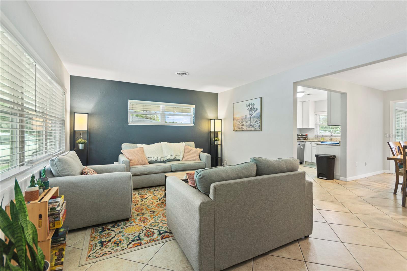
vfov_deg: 77.3
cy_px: 136
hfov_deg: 100.4
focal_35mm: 15
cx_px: 204
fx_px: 170
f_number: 4
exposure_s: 1
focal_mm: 10
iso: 100
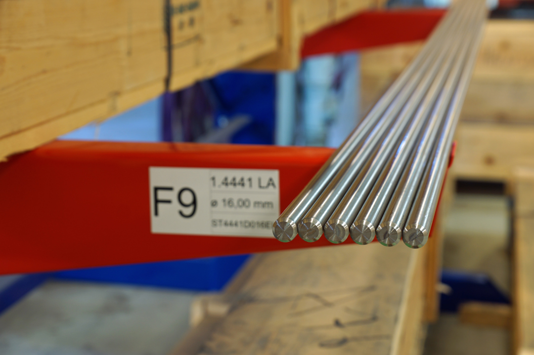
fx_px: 1112
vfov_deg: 18.2
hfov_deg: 27.0
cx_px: 267
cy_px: 178
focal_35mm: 75
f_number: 5
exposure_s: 1/1.6
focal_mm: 50
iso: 100
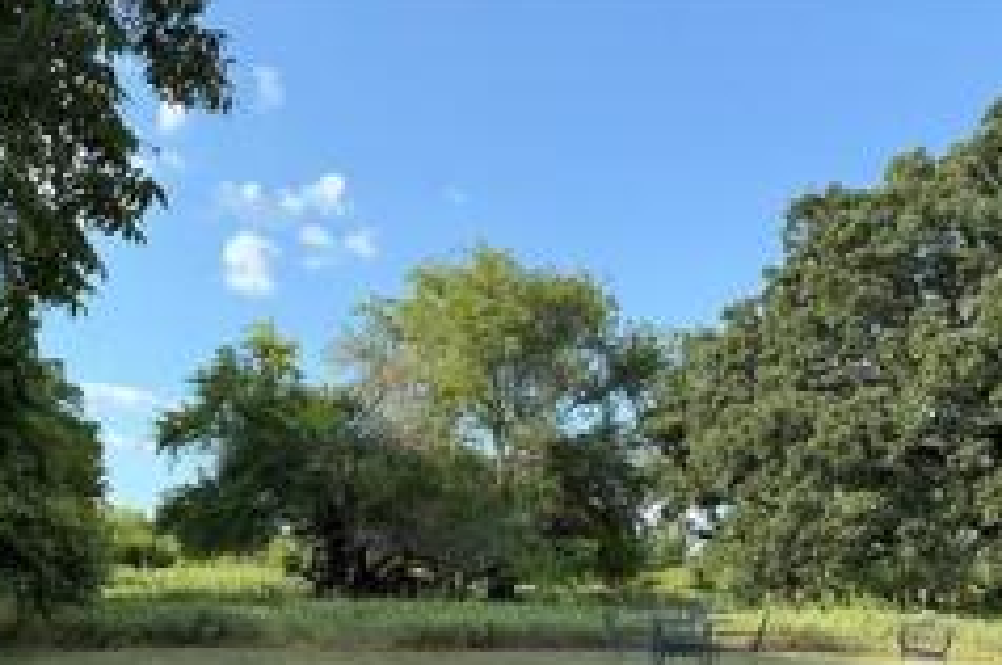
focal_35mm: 42
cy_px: 610
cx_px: 387
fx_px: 1167
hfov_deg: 46.1
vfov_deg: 30.3
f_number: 1.78
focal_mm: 6.76
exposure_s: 1/1901
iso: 100
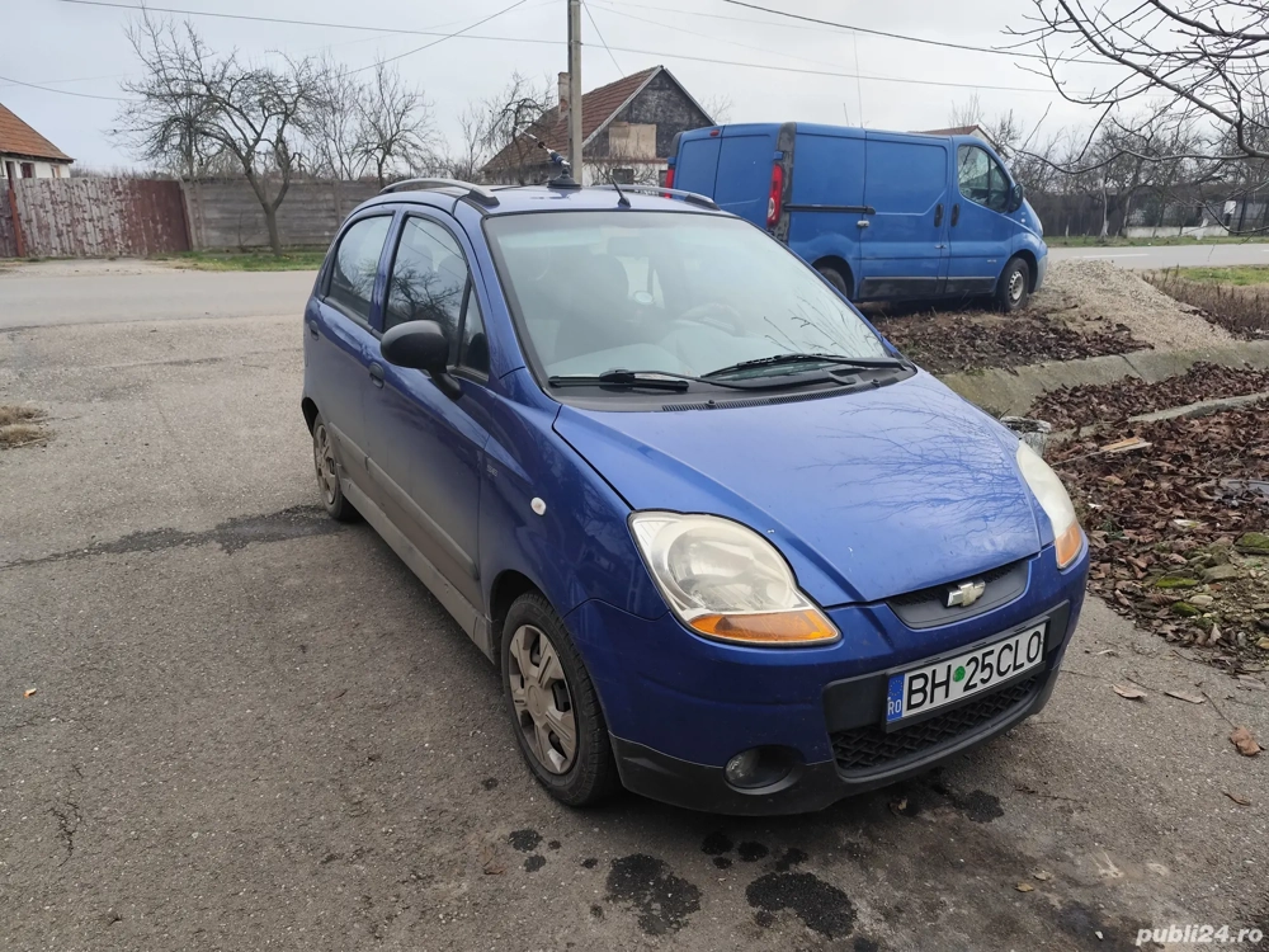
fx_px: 843
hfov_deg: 73.9
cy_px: 476
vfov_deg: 58.9
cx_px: 634
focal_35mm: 23
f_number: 1.65
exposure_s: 1/310
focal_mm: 6.14
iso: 50
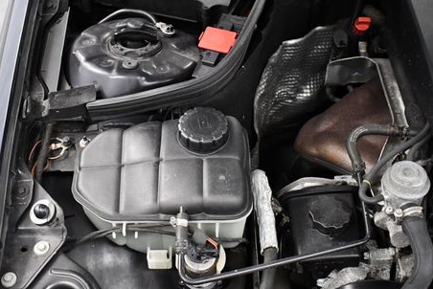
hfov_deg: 38.8
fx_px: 614
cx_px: 181
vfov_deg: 26.5
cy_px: 149
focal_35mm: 51
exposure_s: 1/125
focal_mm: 18
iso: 3200
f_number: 3.5
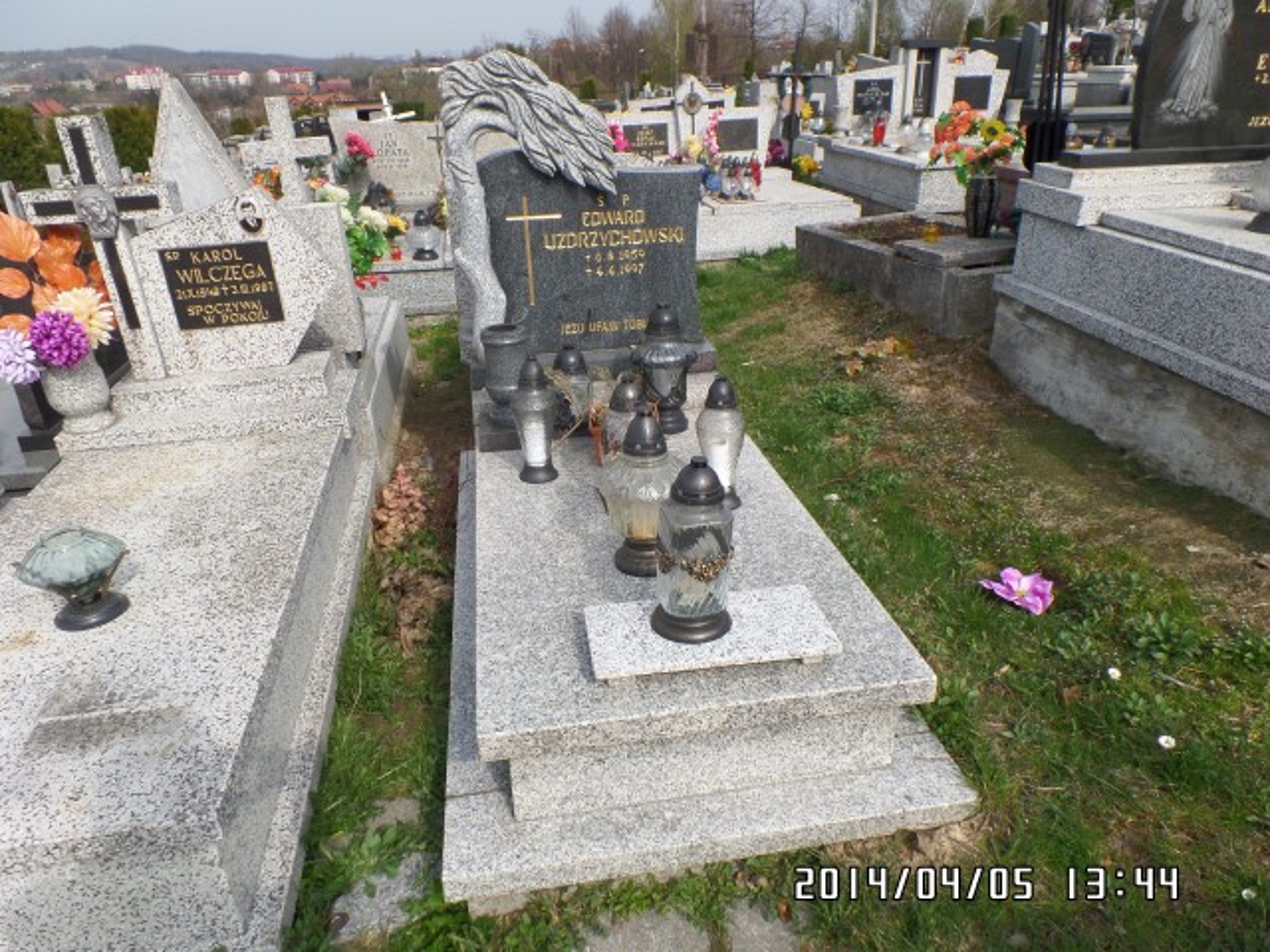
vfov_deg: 58.9
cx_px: 635
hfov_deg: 73.9
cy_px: 476
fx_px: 844
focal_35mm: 23
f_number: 3.5
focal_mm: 4.1
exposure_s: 1/750
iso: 100
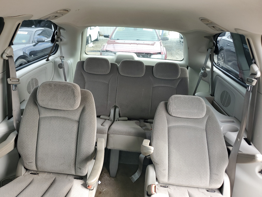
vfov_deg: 53.1
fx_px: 197
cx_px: 131
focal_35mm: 26
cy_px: 98
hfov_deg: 67.3
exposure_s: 1/100
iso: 76
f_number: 1.5
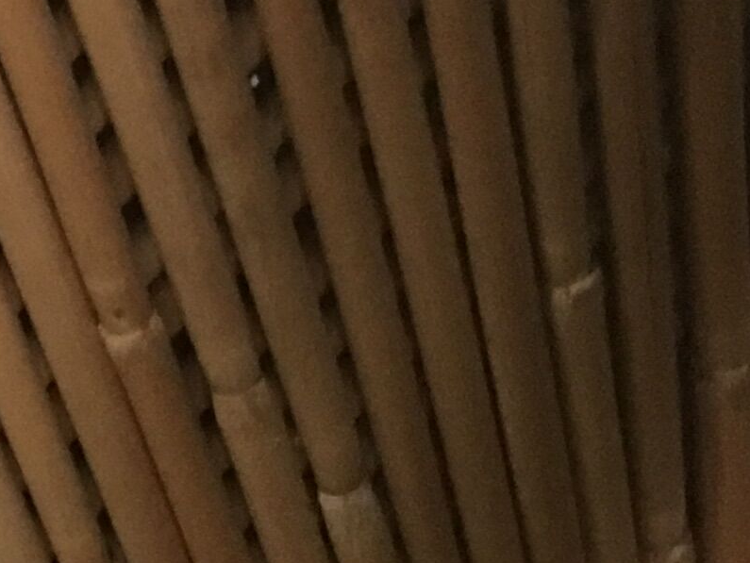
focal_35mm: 147
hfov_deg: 12.9
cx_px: -244
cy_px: 460
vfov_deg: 10.1
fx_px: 3186
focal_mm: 4.15
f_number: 2.2
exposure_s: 1/8
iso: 160
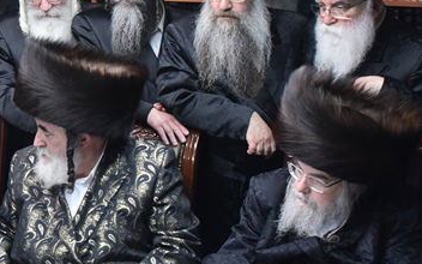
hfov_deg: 24.2
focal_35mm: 83
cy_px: 154
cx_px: 36
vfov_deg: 15.7
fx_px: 955
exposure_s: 1/160
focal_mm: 28
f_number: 6.3
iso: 4000
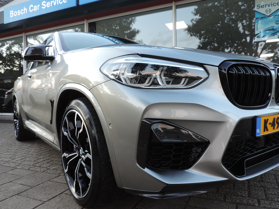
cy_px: 104
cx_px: 140
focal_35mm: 28
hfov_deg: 63.4
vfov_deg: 49.7
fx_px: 226
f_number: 3.1
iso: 160
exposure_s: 1/30
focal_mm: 4.9
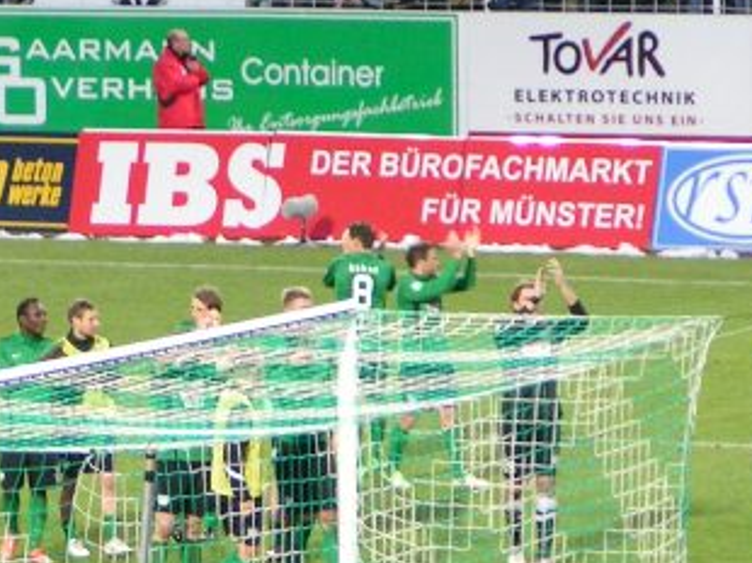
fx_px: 10094
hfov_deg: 4.3
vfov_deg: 3.2
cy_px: 386
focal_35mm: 465
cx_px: 129
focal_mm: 27.5
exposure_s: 1/60
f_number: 3.5
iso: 200
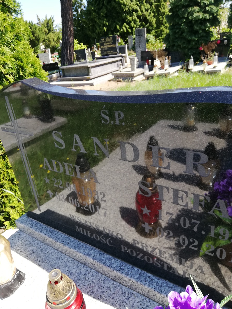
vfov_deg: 67.3
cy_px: 154
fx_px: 232
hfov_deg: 53.1
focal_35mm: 26
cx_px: 116
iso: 50
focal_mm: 3.81
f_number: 2.2
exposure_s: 1/237
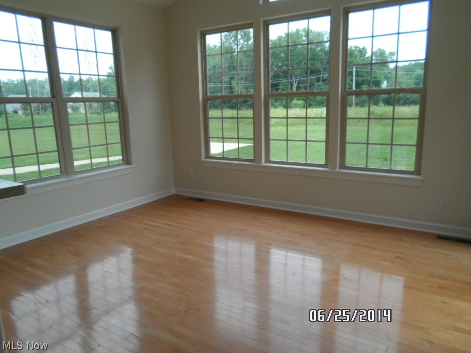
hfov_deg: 69.4
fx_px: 340
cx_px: 236
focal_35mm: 25
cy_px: 176
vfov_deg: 54.9
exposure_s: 1/250
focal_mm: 4.5
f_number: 2.5
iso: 80
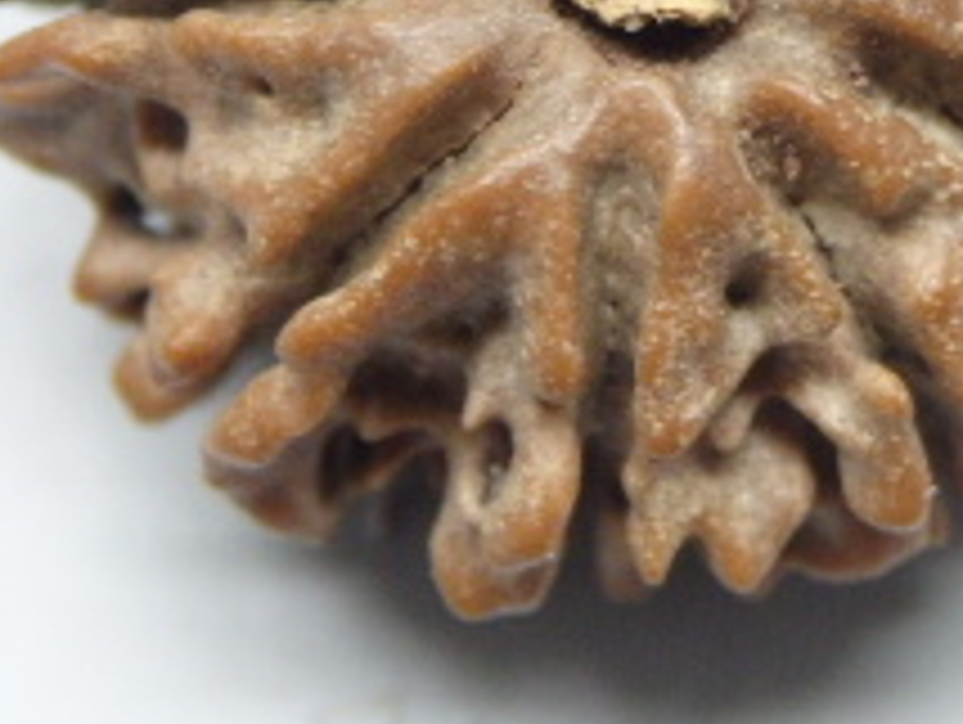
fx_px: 5487
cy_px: -49
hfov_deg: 10.0
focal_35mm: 197
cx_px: 734
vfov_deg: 7.5
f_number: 4.4
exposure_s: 1/100
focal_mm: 11.9
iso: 500
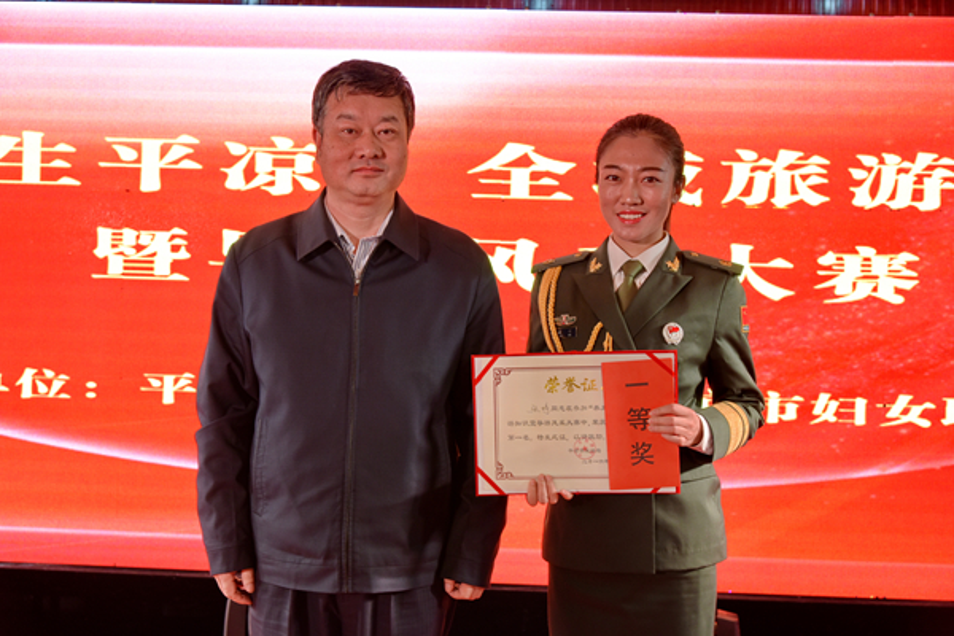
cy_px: 318
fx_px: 1457
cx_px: 477
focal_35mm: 55
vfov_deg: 24.6
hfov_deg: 36.2
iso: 400
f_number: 5.6
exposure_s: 1/80
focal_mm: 55
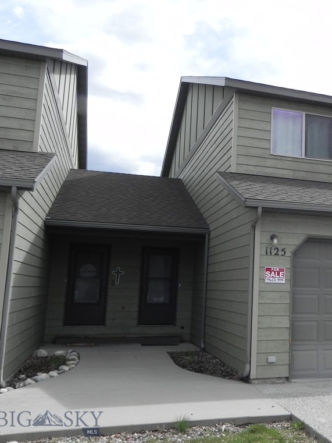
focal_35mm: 39
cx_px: 288
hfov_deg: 35.1
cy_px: 221
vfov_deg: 47.9
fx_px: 499
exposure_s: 1/361
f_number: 7.1
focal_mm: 5.2
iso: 160
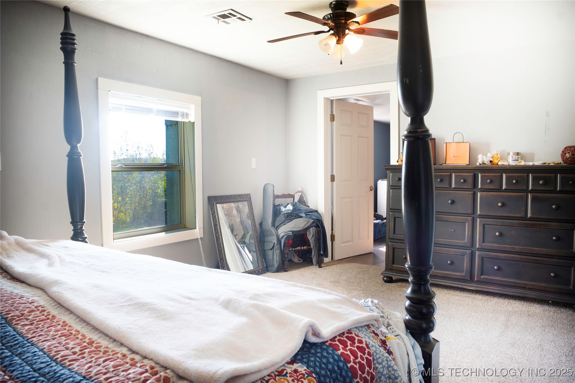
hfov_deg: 73.7
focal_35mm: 24
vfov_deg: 53.1
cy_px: 192
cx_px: 288
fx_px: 383
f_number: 8
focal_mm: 16
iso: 320
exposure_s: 1/40
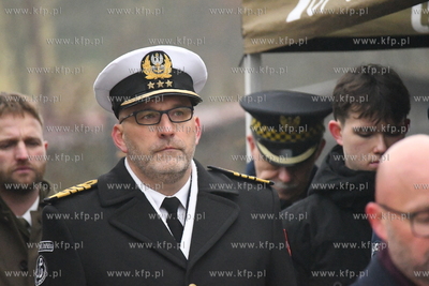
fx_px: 5364
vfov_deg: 3.1
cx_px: 214
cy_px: 143
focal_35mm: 450
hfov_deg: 4.6
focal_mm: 300
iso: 16000
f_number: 5.6
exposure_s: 1/3200
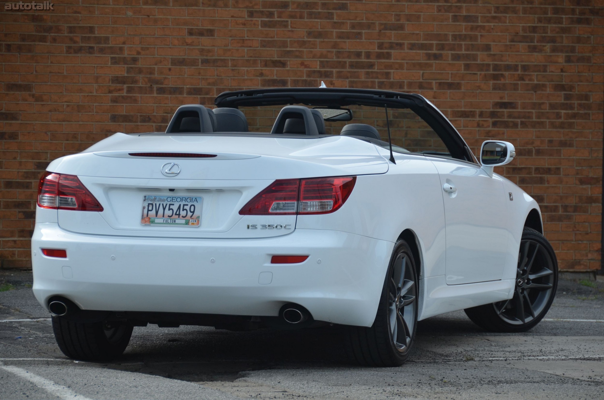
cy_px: 200
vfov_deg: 7.0
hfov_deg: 10.6
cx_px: 302
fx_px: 3265
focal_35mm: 195
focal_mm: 130
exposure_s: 1/1250
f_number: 5.6
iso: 400
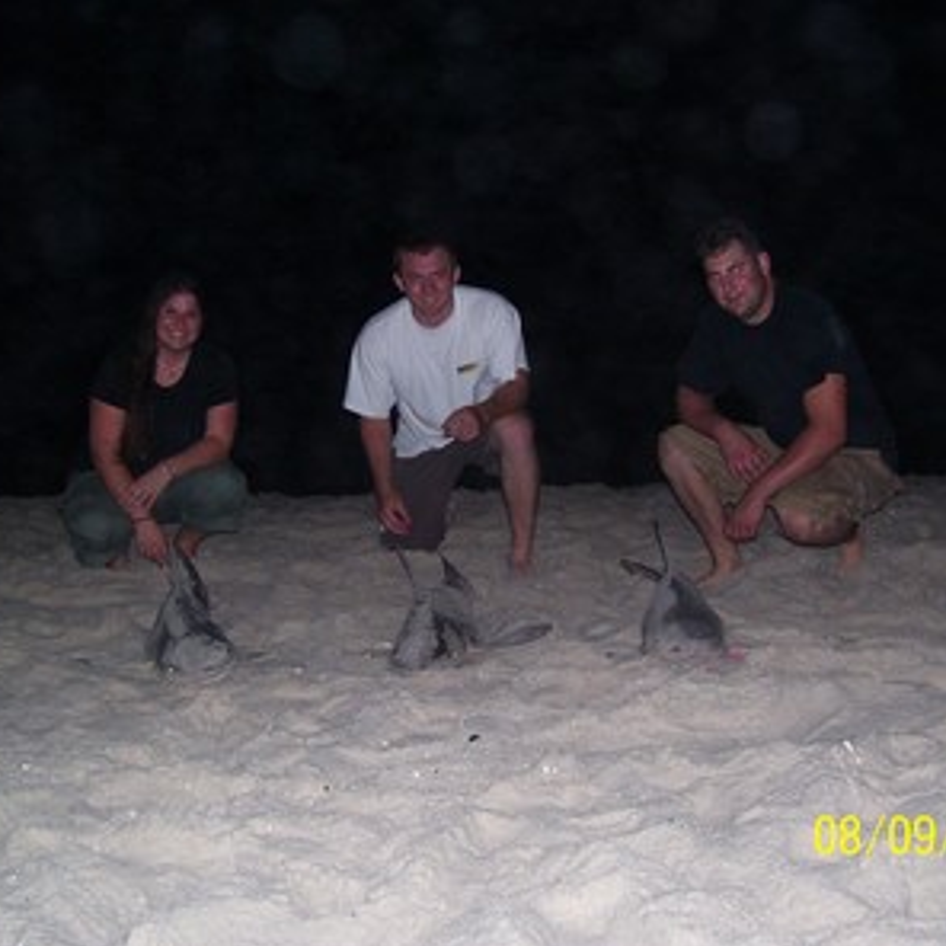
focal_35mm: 44
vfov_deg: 38.3
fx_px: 1360
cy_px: 475
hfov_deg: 38.3
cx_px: 487
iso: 125
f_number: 2.7
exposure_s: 1/60
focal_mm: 6
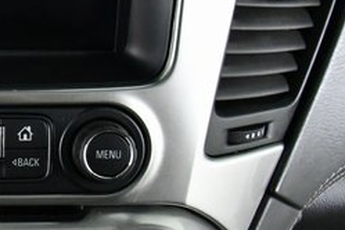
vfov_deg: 17.7
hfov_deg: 24.3
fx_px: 738
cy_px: 99
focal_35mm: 77
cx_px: -50
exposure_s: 1/250
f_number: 5.6
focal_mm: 20
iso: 12800
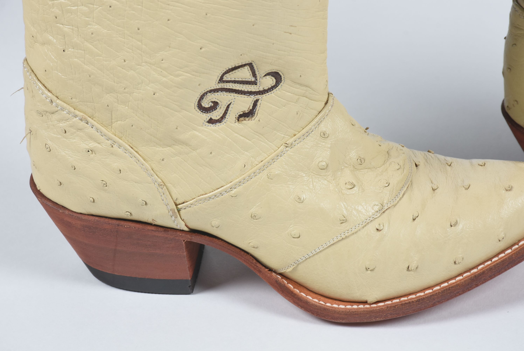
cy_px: 176
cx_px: 262
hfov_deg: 11.8
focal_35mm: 174
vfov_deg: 7.9
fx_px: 2535
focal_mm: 116
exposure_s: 1/125
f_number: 13
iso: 200
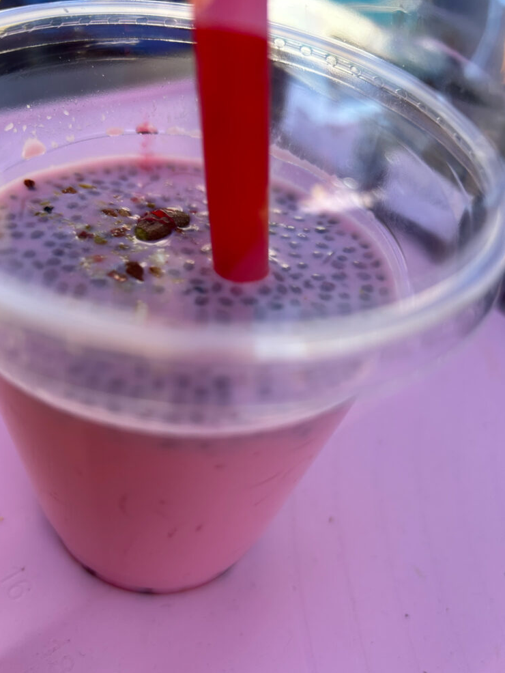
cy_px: 330
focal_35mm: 27
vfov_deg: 65.3
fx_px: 525
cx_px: 244
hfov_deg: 51.4
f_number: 1.5
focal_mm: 5.7
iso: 50
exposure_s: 1/982
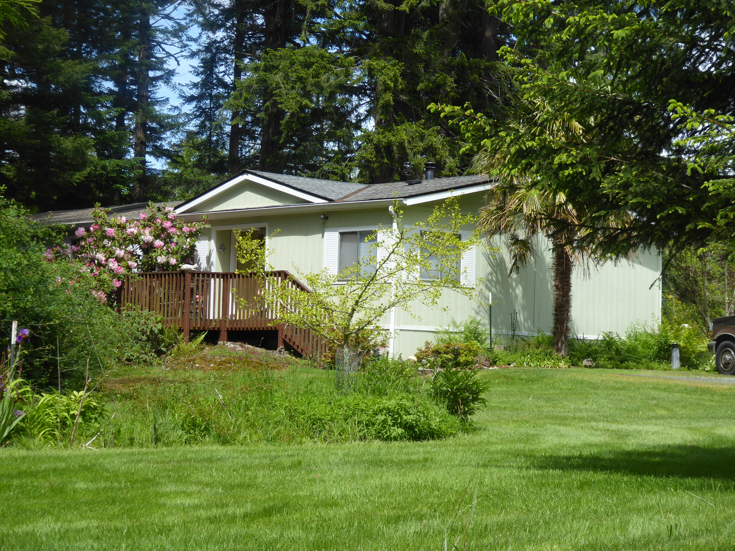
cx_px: 368
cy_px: 276
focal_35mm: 91
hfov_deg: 21.5
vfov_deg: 16.2
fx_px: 1932
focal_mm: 15
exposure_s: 1/250
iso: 80
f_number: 4.8
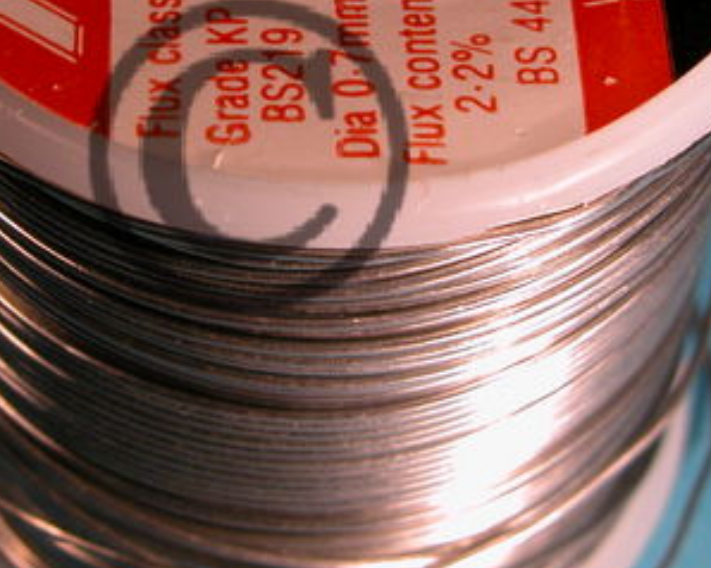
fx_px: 2755
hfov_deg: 14.7
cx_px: 248
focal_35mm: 131
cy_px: 155
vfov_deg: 11.7
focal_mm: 12.7
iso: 100
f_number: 3.8
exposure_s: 1/134
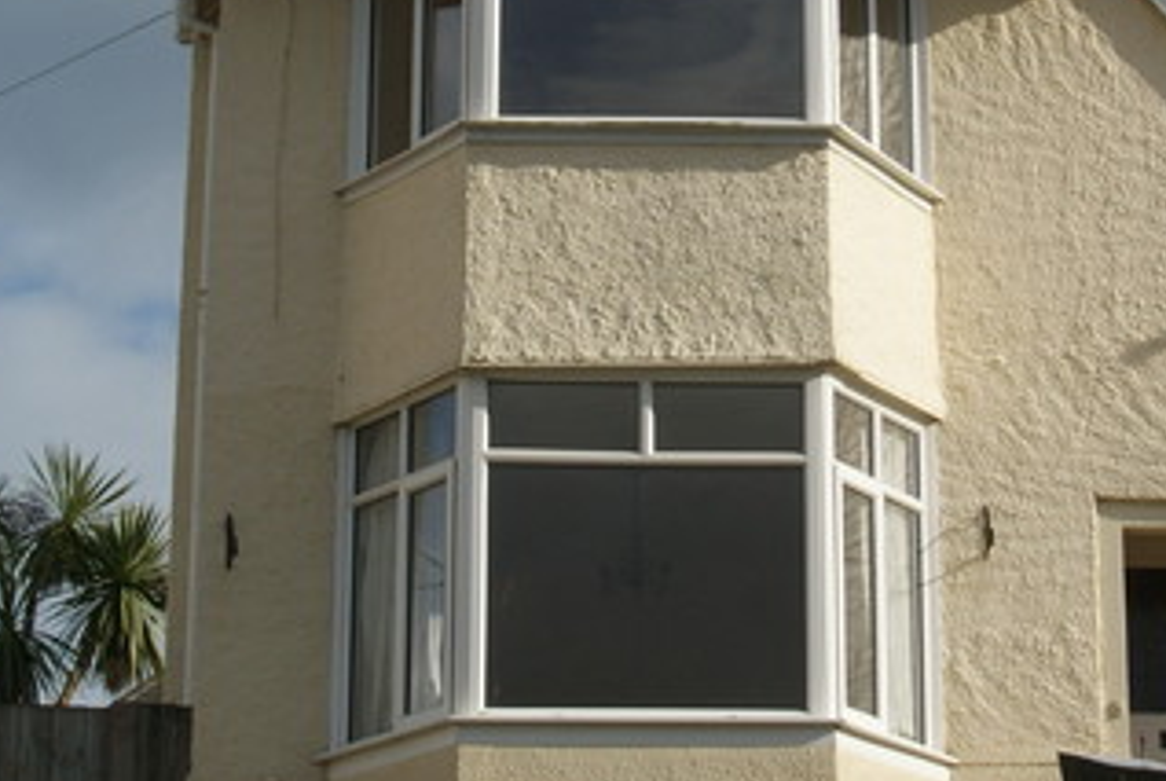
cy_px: 116
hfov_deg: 17.5
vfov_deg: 11.8
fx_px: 3762
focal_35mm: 116
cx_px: 884
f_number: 11
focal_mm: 24
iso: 100
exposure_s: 1/200
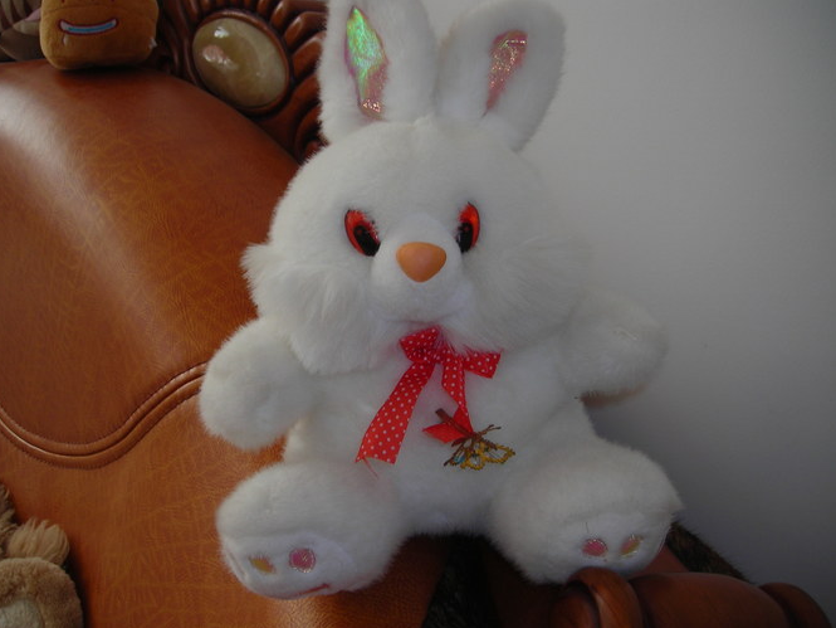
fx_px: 966
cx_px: 405
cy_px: 309
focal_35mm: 40
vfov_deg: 36.0
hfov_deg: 46.8
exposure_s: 1/30
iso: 50
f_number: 3.2
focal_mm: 6.3
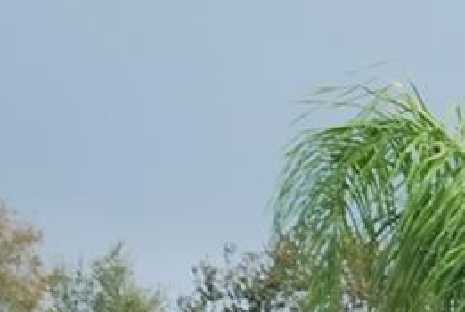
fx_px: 6535
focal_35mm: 505
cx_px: 1370
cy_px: 551
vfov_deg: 2.7
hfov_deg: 4.0
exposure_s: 1/160
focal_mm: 55
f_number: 6.3
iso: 100
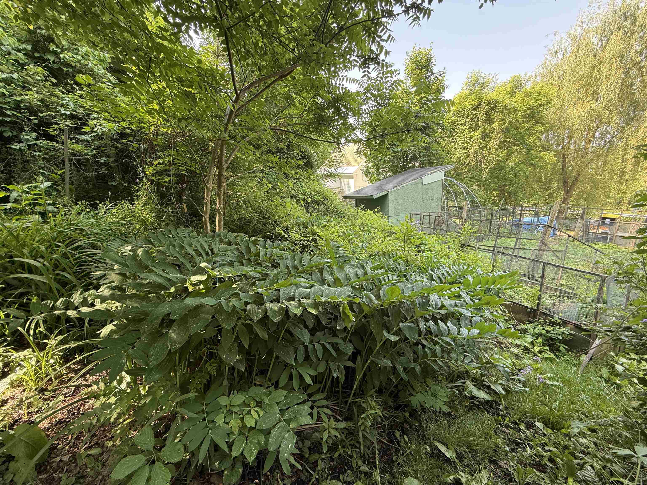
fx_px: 262
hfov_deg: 102.1
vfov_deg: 85.7
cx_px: 324
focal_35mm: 14
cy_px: 242
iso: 64
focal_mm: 2.22
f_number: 2.2
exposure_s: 1/99
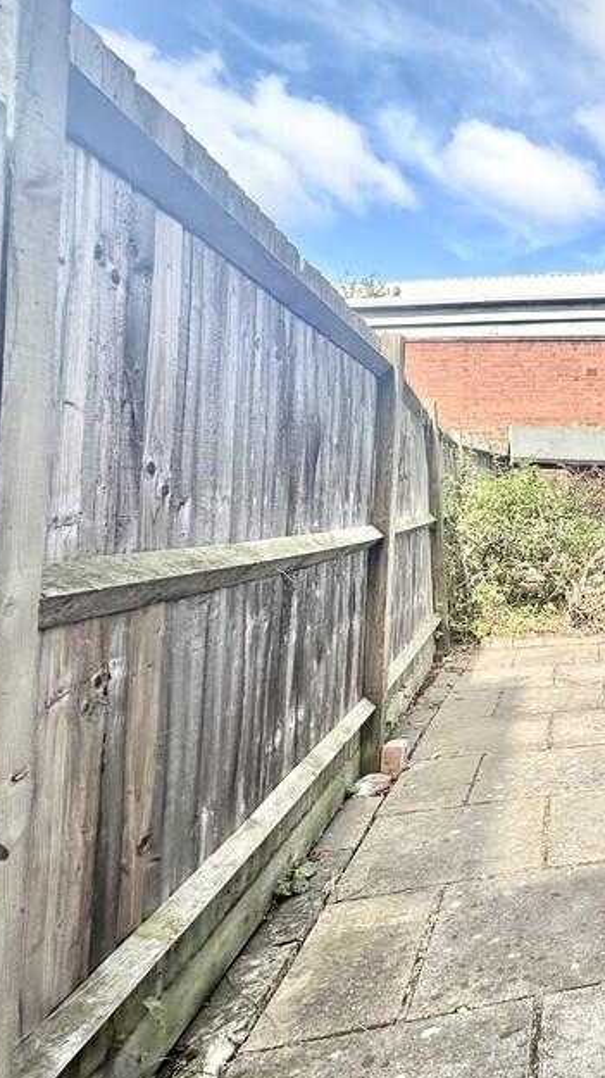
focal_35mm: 25
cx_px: 829
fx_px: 714
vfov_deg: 74.0
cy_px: 509
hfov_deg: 31.8
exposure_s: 1/868
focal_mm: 2.22
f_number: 2.2
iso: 40
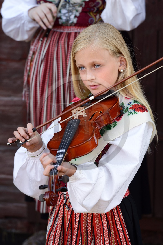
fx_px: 1155
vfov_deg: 12.1
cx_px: 82
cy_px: 122
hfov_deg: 8.1
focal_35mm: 170
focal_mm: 170
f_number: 5.6
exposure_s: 1/320
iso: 800
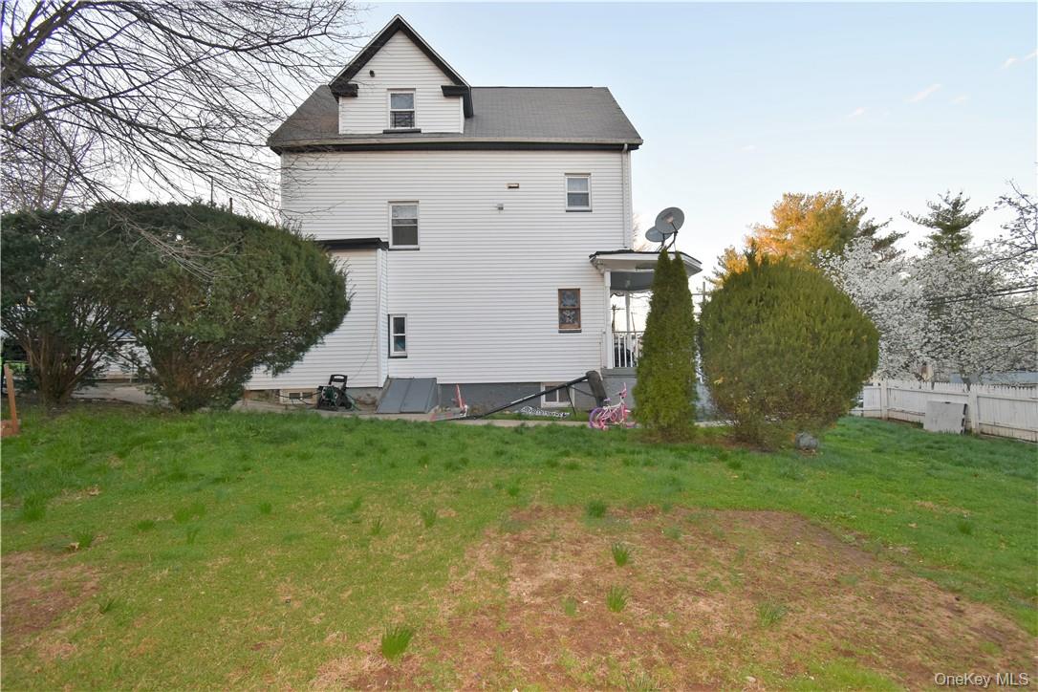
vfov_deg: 77.3
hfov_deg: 100.4
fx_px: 432
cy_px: 346
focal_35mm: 15
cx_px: 519
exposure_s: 1/100
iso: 200
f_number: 5
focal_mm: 10
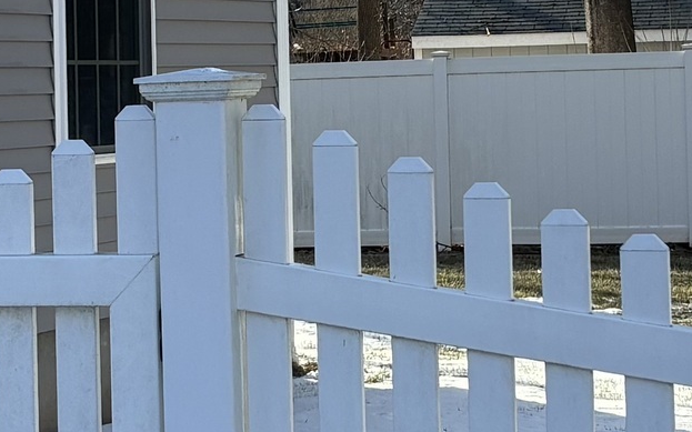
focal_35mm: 136
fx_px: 2564
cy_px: 42
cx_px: 223
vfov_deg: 9.6
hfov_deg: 15.3
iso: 50
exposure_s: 1/1783
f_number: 1.6
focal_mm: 5.96
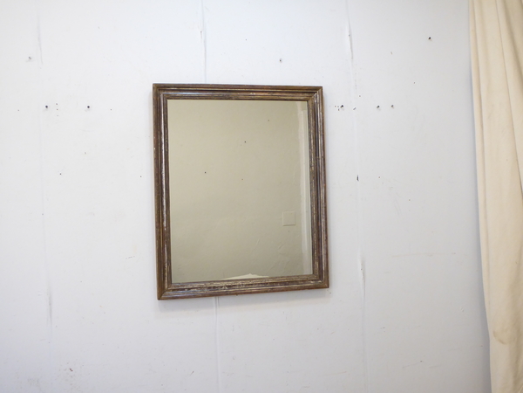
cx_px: 262
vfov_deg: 31.5
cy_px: 196
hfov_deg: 41.2
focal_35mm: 46
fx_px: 695
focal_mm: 7.8
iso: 400
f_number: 3.9
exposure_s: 1/40
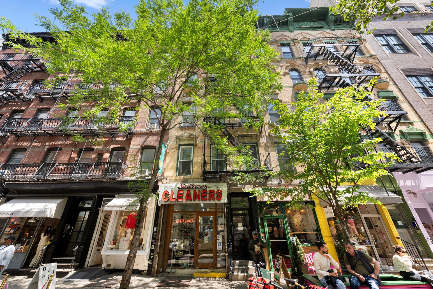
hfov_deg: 104.3
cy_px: 144
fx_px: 168
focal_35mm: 14
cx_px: 216
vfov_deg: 81.2
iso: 320
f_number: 8
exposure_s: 1/100
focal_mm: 14
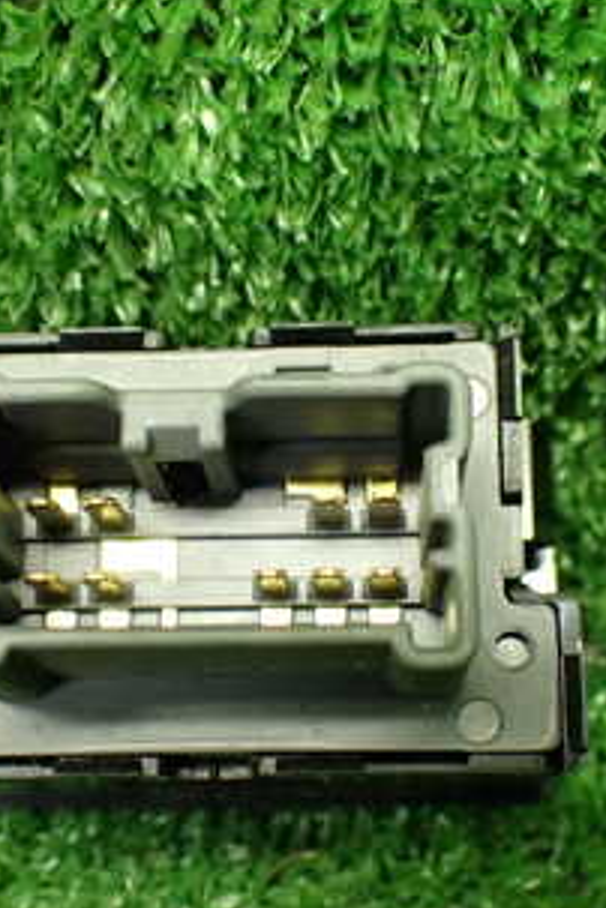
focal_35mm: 66
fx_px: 1666
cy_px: 515
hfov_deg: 20.6
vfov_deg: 30.5
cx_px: 288
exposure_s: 1/60
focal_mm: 5.79
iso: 800
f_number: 2.4
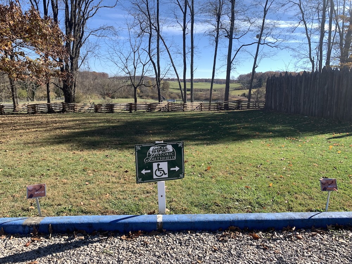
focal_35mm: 26
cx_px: 176
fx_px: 264
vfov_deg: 53.1
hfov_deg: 67.3
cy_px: 132
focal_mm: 4.25
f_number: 1.8
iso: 25
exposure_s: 1/1350
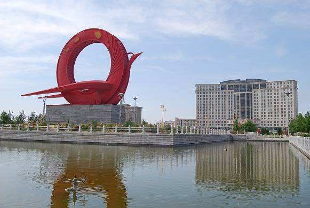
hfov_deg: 57.2
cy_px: 104
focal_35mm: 33
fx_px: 285
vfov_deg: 40.1
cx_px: 155
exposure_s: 1/200
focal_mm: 22
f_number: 7.1
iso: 100
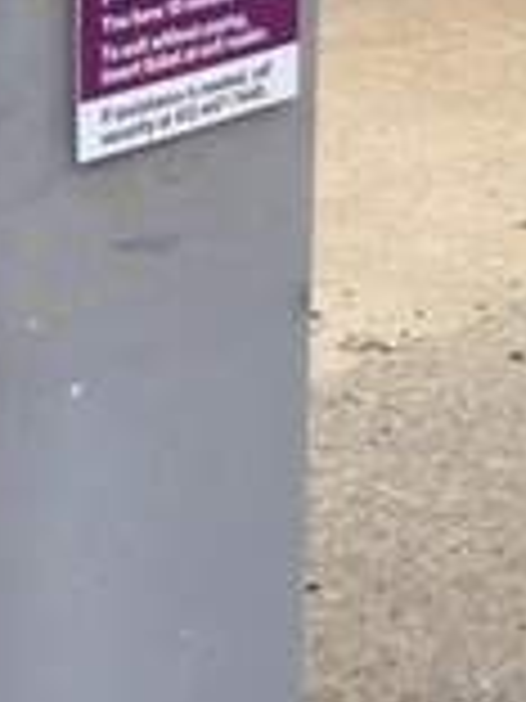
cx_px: -18
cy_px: 90
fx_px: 3221
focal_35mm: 159
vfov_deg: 12.3
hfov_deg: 9.3
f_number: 2.4
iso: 25
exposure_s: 1/137
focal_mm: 3.3
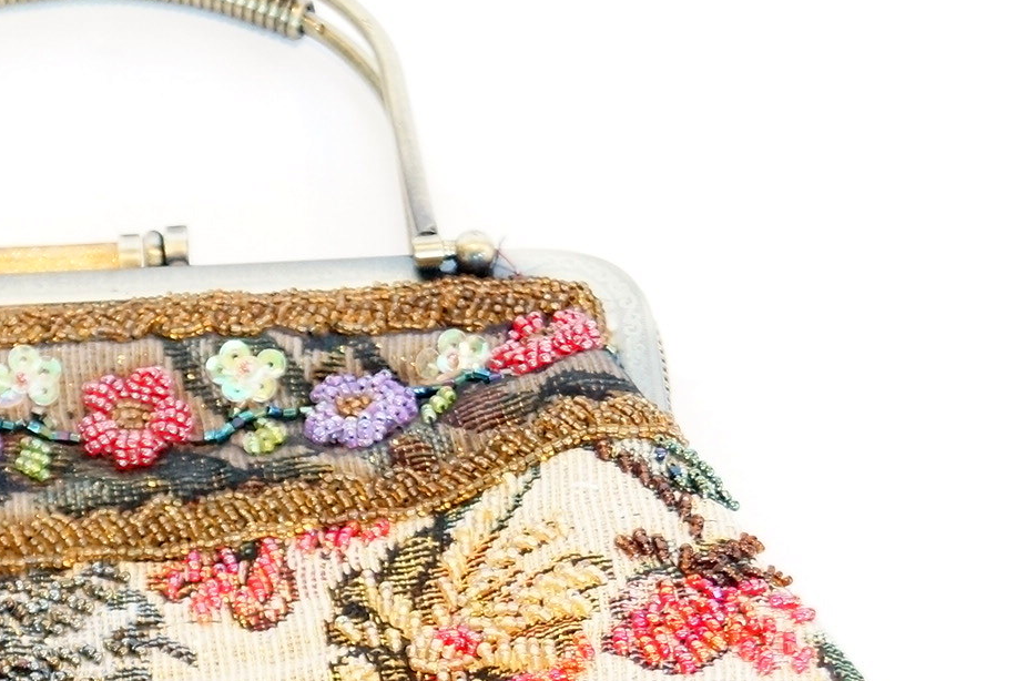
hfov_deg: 16.9
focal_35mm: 119
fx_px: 3389
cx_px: 30
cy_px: 719
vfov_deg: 11.3
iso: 3200
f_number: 4.5
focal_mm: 30
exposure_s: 1/60
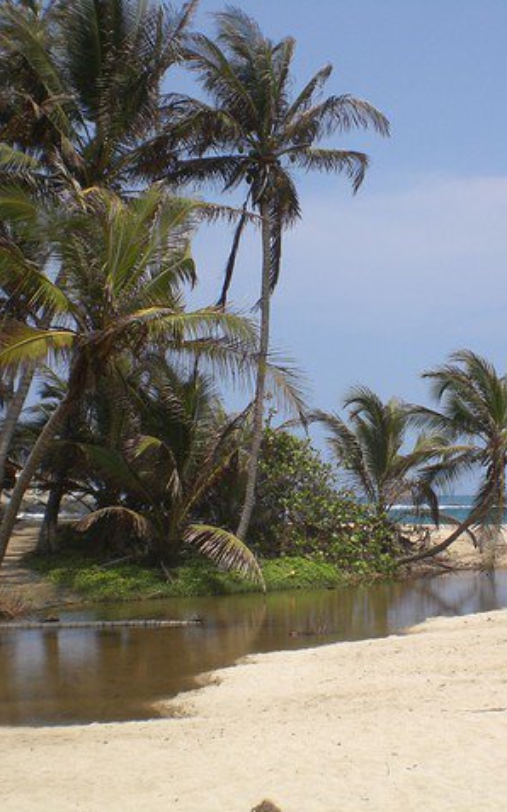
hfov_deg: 23.6
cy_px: 405
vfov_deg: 37.5
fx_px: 1194
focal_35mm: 54
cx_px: 398
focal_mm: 6.3
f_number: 4.4
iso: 50
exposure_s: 1/1000
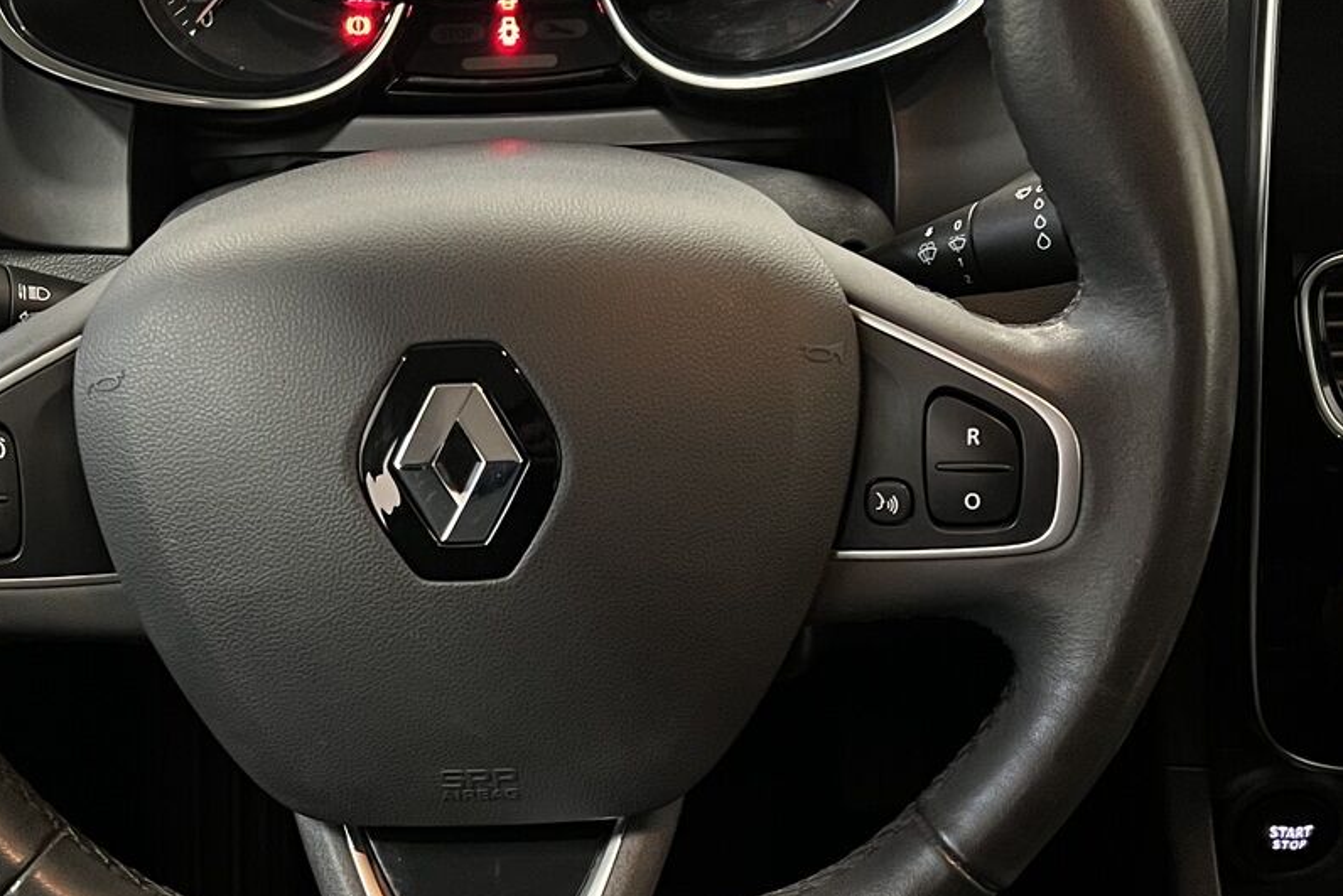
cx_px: 483
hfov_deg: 34.3
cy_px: 611
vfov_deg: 23.3
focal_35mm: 58
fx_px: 2164
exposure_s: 1/25
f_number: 1.5
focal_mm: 5.7
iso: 800
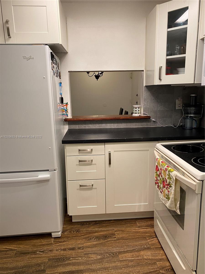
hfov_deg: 53.1
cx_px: 102
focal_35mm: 26
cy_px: 137
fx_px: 205
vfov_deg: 67.3
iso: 80
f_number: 1.8
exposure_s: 1/60
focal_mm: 4.25
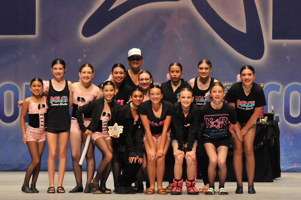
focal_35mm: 218
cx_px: 150
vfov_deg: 6.3
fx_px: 1816
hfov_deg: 9.5
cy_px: 100
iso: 3200
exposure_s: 1/640
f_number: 4
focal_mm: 145
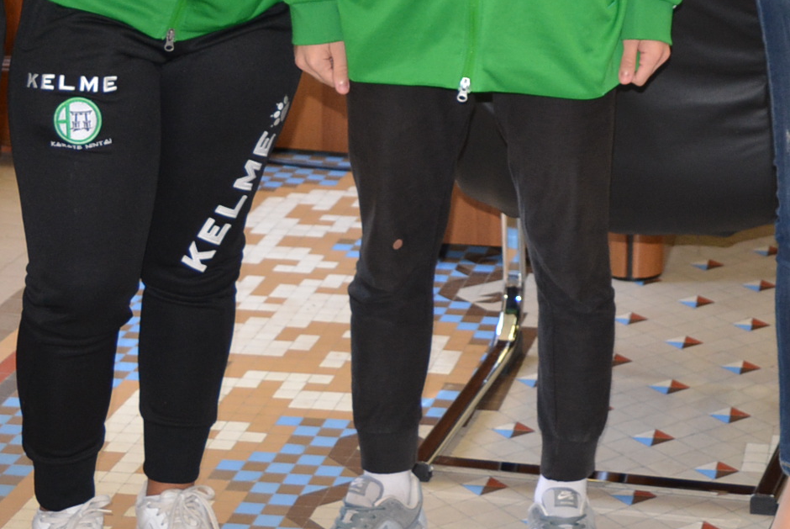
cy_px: -96
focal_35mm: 105
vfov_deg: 12.8
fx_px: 2307
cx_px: 854
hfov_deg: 18.7
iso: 400
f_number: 4
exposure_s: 1/60
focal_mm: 22
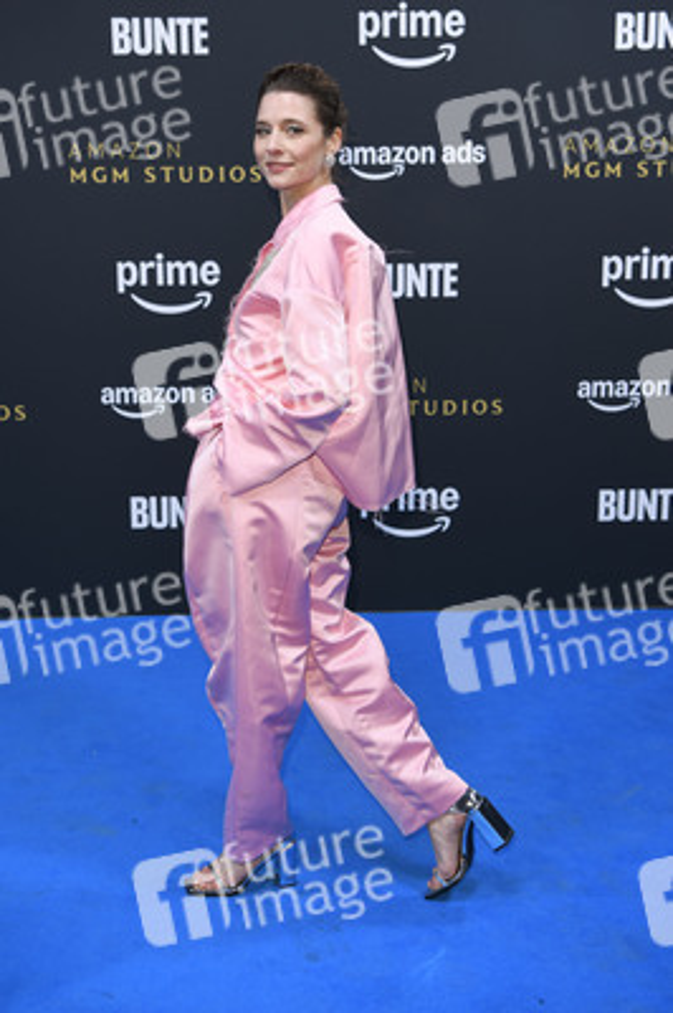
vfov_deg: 50.7
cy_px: 506
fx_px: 1067
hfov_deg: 35.0
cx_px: 336
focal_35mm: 38
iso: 400
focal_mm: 38
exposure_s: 1/400
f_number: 4
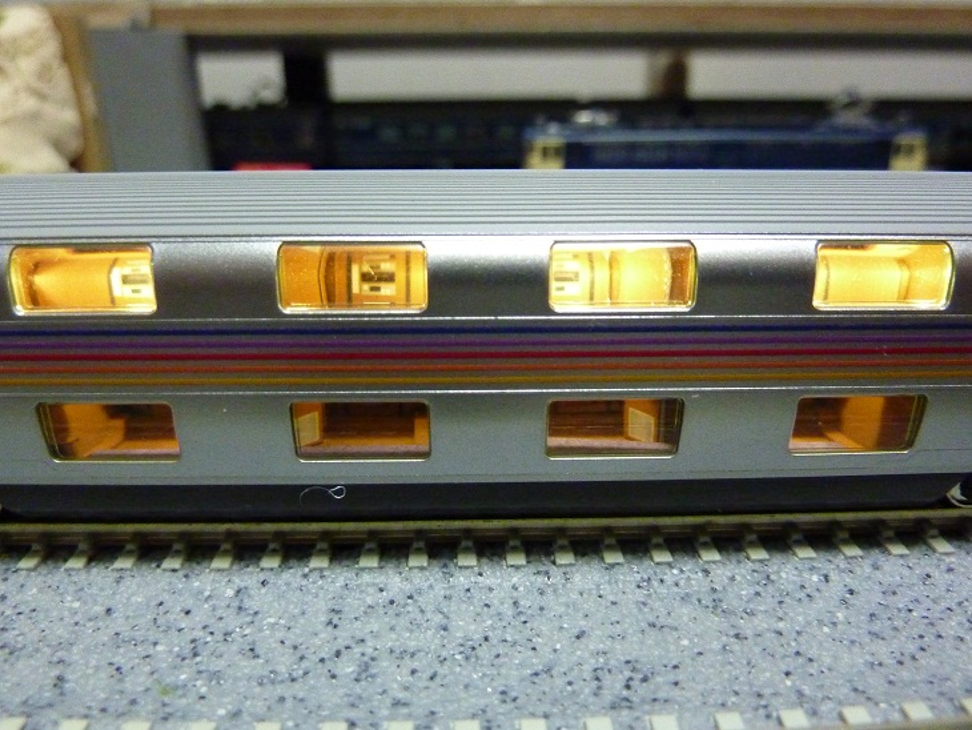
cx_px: 486
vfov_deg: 54.9
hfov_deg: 69.4
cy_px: 365
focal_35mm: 25
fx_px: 702
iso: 800
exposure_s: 1/30
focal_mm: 4.1
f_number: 3.3
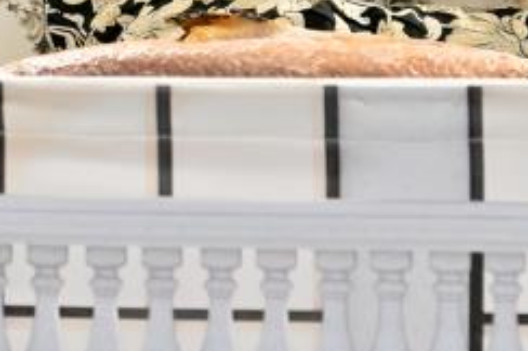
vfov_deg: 1.1
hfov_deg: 1.6
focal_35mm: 1261
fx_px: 18470
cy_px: -282
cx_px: 450
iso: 400
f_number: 2.8
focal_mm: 200
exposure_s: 1/125
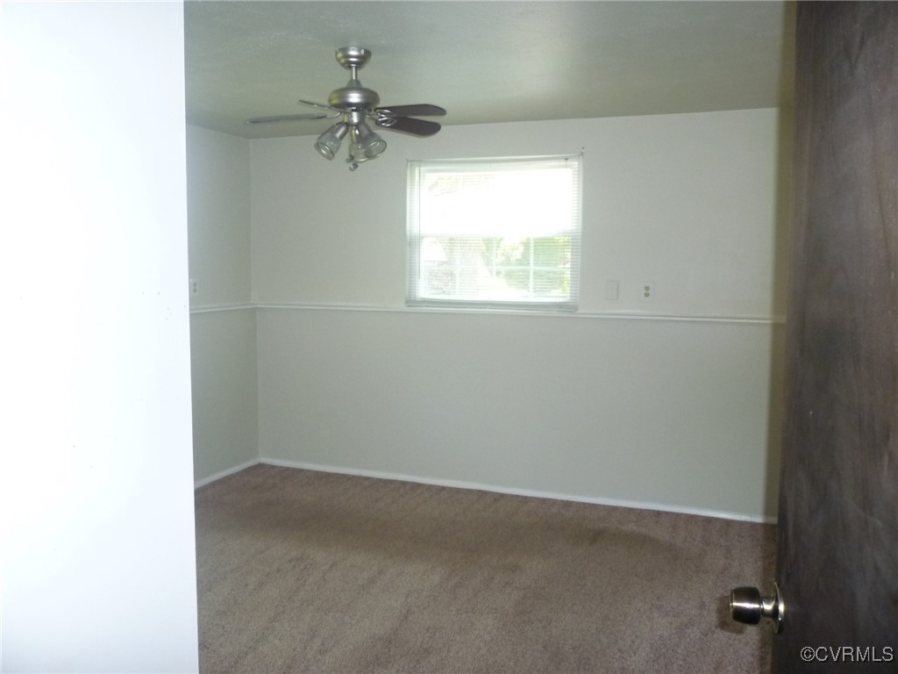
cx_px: 449
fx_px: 752
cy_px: 337
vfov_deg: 48.2
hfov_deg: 61.7
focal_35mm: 29
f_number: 3.3
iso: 250
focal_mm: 5.2
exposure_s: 1/30
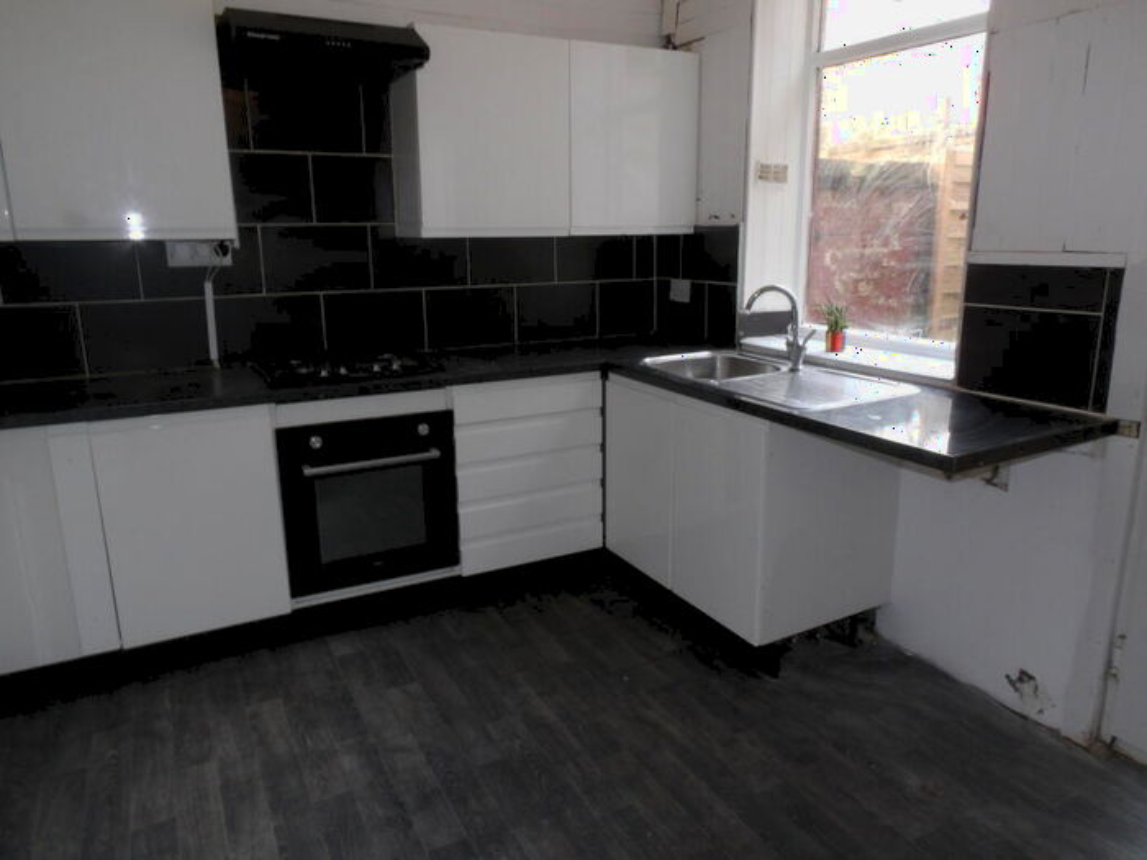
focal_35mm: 24
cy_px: 430
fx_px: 795
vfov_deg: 56.8
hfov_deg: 71.6
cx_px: 574
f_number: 4.1
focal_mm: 4.3
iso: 200
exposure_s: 1/15
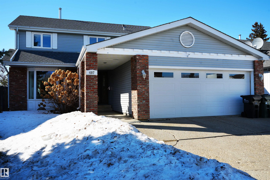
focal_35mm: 29
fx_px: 217
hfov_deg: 63.7
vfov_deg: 45.0
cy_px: 90
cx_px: 135
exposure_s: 1/160
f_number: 10
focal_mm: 29
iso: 100
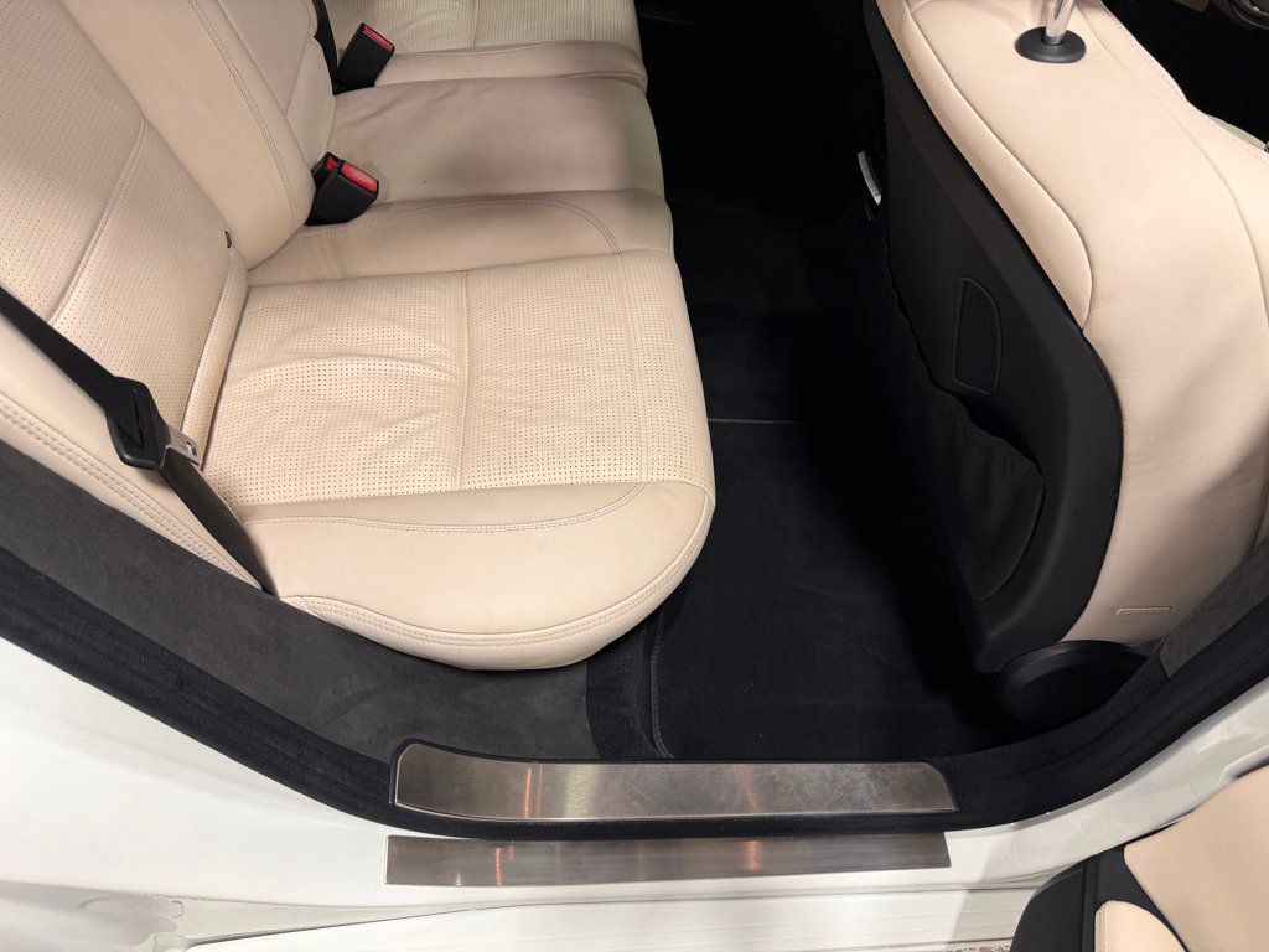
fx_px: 880
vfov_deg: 56.8
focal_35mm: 24
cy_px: 476
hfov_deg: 71.6
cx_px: 634
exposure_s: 1/120
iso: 100
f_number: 1.78
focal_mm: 6.76
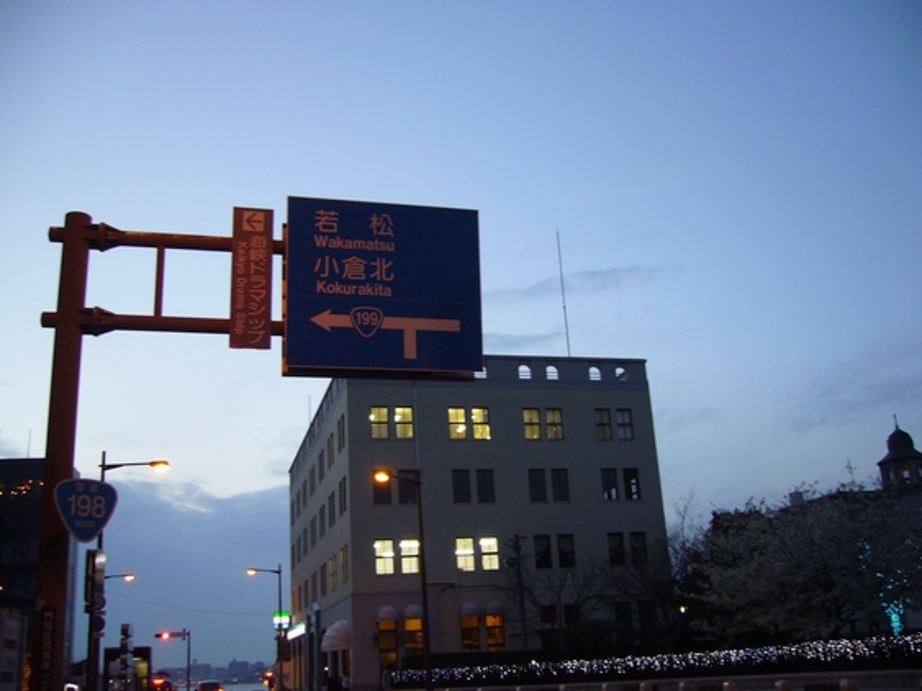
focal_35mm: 35
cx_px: 461
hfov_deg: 52.6
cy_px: 346
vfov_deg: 40.7
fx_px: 932
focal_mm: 5.8
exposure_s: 1/15
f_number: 2.8
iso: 100
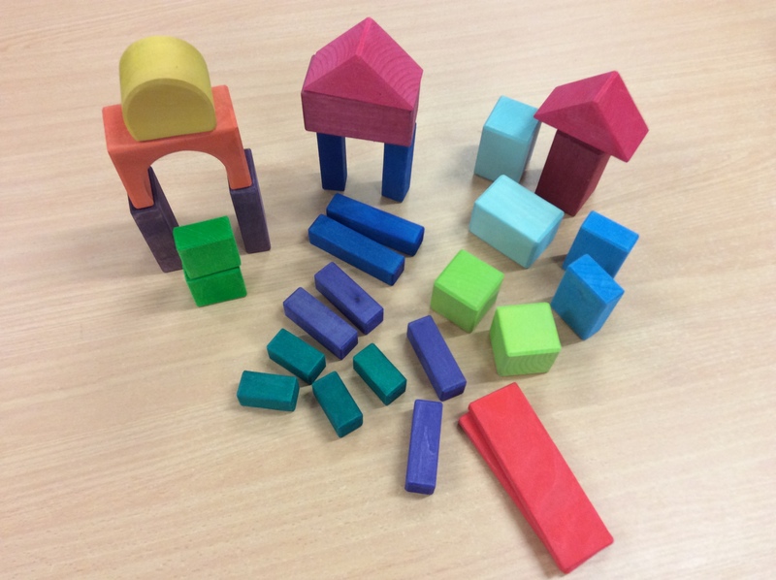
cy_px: 290
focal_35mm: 32
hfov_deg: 56.9
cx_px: 388
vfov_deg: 44.1
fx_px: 716
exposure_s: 1/25
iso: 80
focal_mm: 3.3
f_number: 2.4
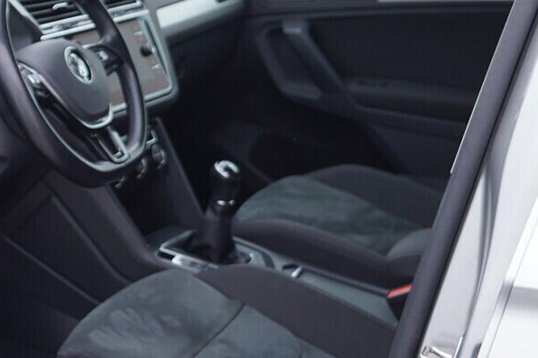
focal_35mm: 87
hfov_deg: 22.3
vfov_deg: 15.7
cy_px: 170
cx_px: -32
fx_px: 1300
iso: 125
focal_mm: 24
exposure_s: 1/40
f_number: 2.8
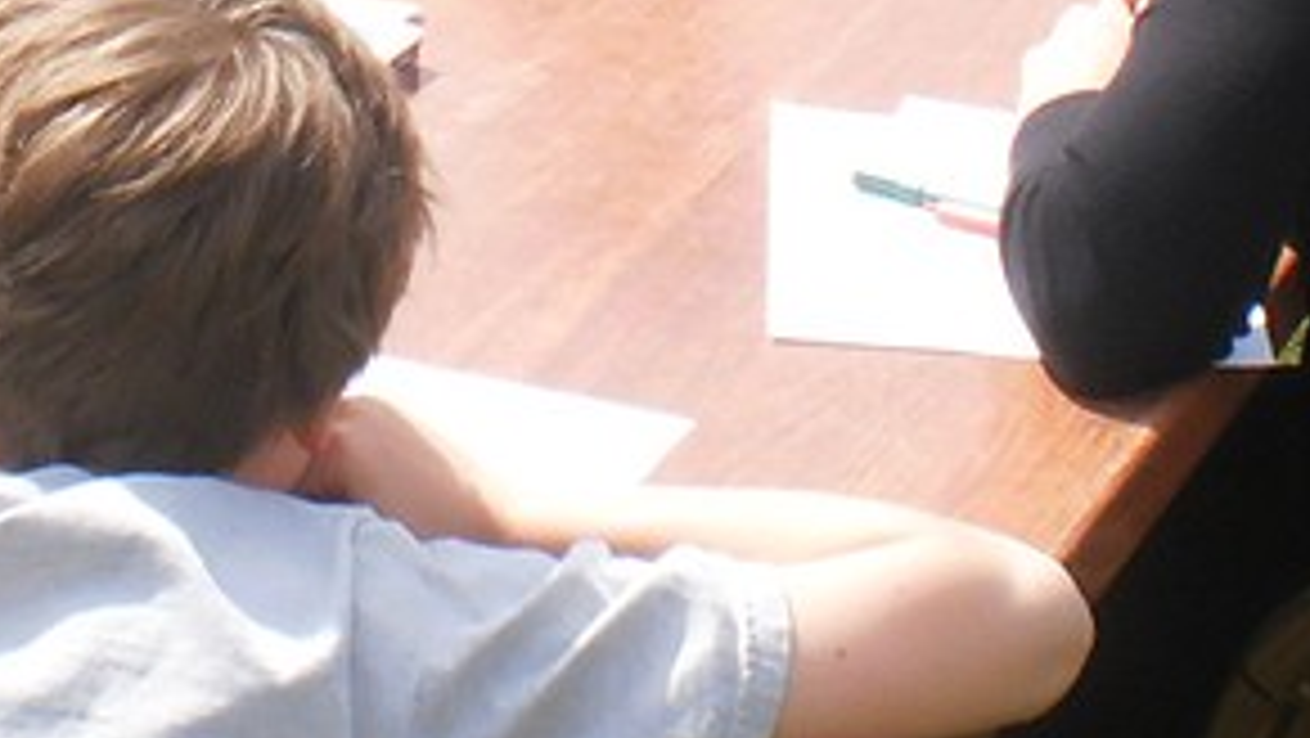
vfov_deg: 8.6
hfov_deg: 15.5
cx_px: 378
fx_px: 4796
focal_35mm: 138
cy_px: -302
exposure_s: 1/1000
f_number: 4.6
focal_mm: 6.3
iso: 200
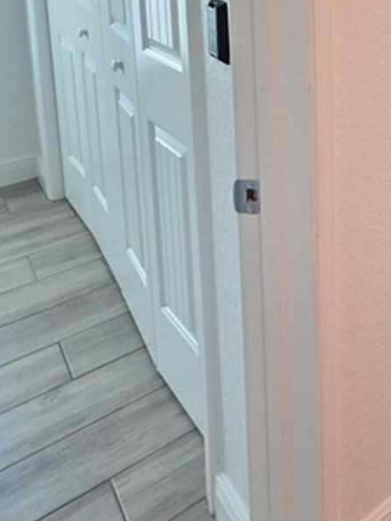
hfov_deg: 31.1
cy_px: -14
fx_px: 557
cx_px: 495
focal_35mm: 37
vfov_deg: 42.4
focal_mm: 2.2
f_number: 1.9
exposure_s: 1/60
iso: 200
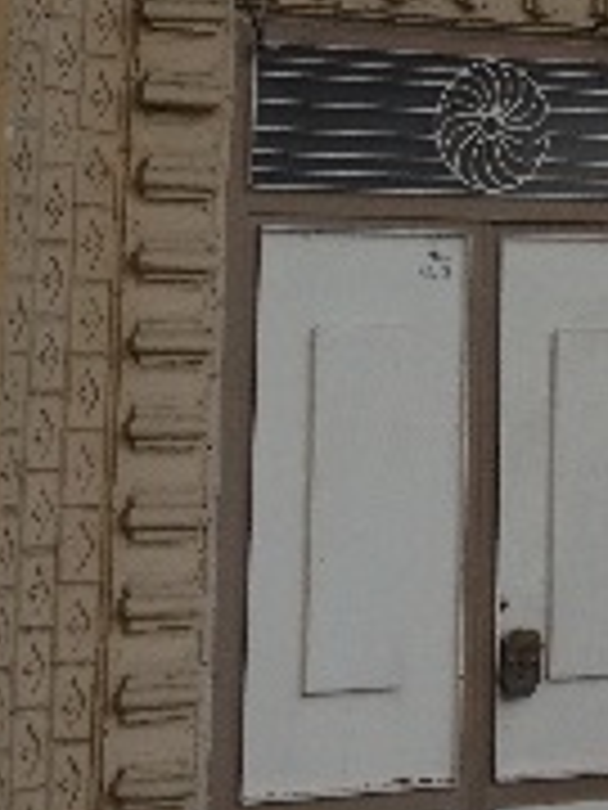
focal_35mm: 120
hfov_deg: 12.3
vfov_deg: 16.0
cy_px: -29
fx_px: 2810
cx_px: 536
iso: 50
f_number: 2.4
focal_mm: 4.12
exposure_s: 1/219
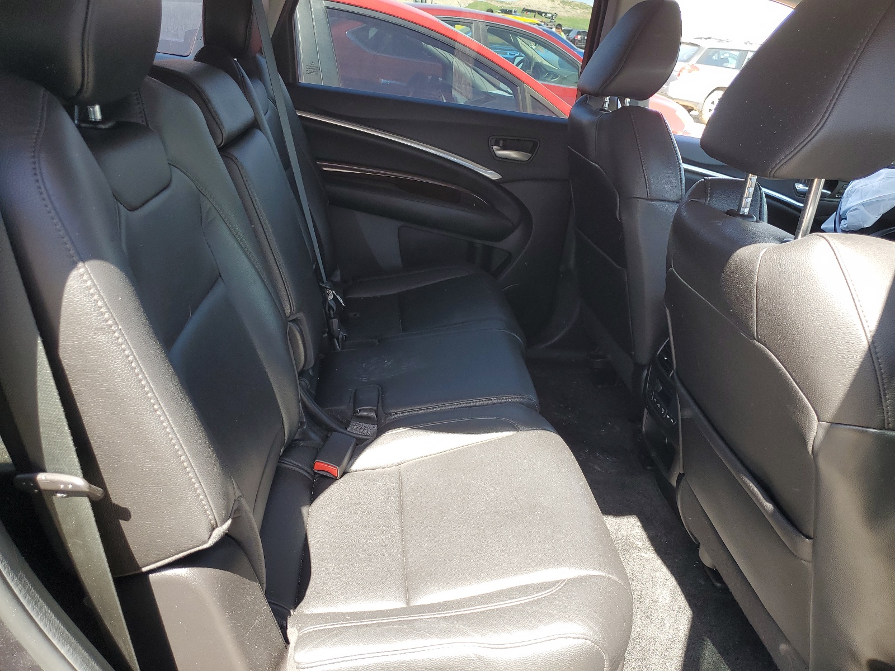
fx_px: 672
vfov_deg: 53.1
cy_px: 336
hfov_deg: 67.3
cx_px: 448
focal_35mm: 26
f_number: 1.5
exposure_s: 1/200
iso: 50
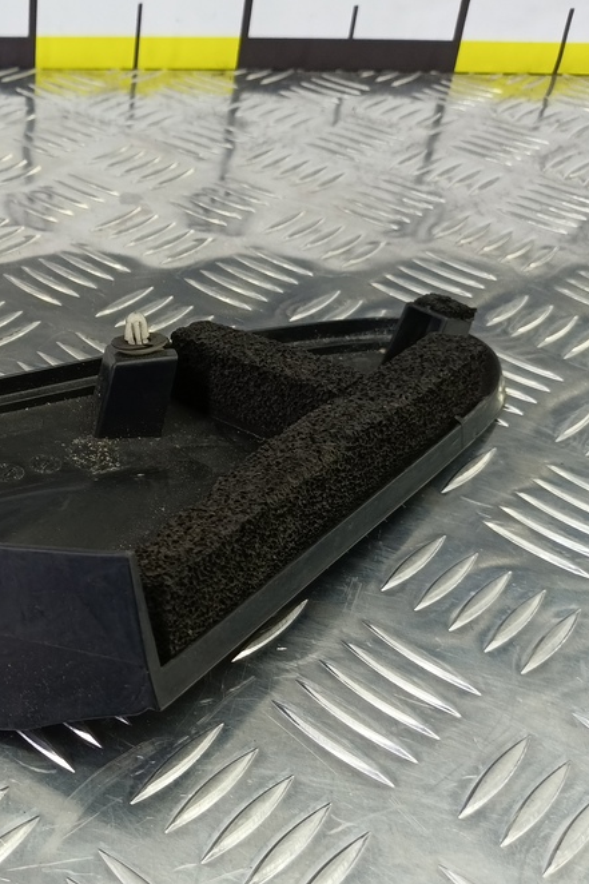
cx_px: -33
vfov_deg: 51.7
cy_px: 502
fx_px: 908
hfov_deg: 32.3
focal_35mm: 37
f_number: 1.6
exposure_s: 1/50
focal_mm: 4.11
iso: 146
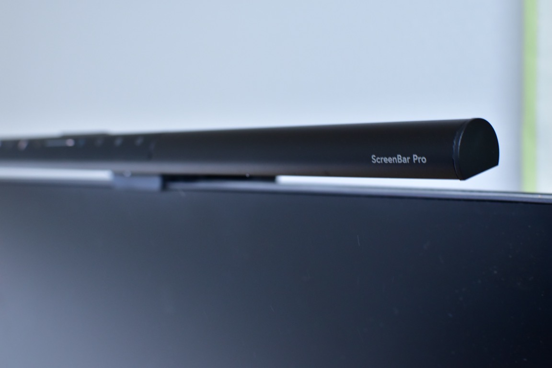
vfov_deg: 25.8
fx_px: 805
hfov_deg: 37.9
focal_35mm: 52
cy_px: 184
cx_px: 276
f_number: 5.6
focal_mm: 35
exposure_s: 1/25
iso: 800
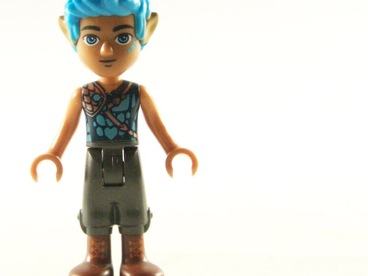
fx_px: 1244
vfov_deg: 12.7
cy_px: 117
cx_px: 118
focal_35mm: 117
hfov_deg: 16.8
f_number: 3.2
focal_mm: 12.4
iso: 400
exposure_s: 1/60
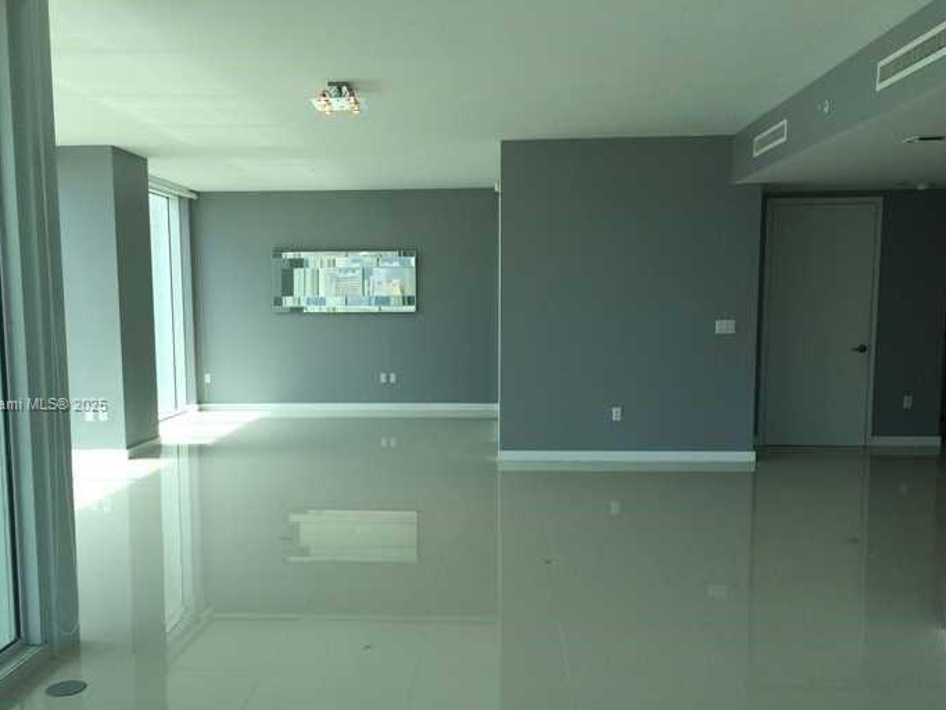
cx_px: 437
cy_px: 405
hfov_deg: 53.9
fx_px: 929
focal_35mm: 34
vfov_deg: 41.7
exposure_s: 1/760
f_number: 2.2
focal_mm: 4.15
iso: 32
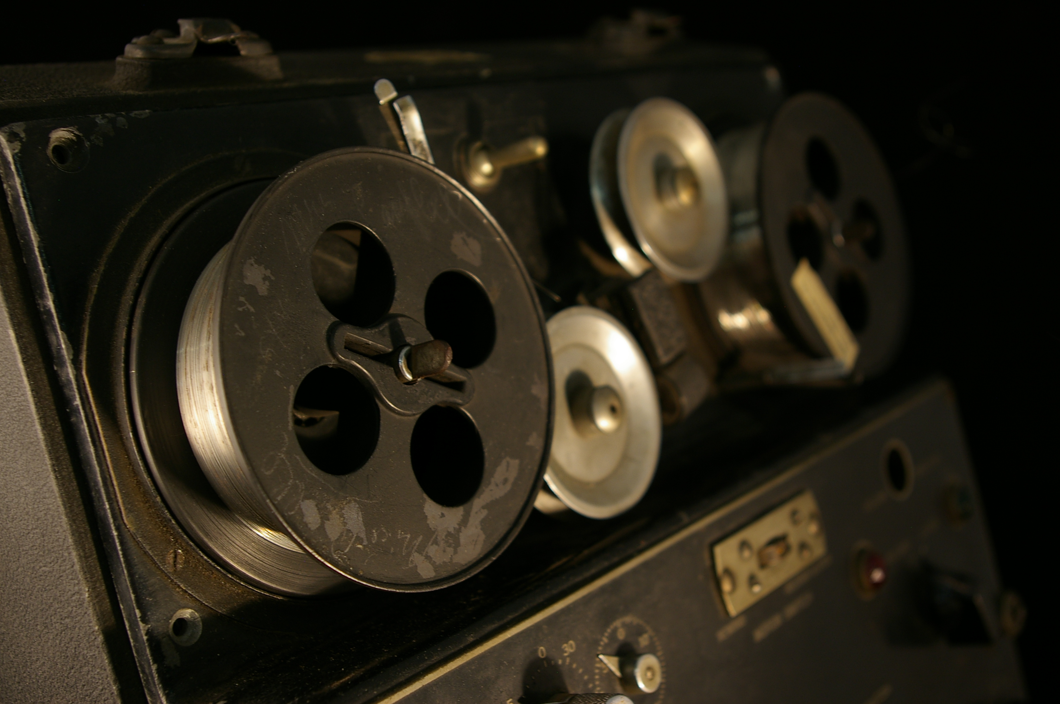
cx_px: 530
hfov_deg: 42.4
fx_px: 1368
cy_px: 352
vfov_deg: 28.9
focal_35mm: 46
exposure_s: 1/30
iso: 200
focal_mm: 31
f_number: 5.6
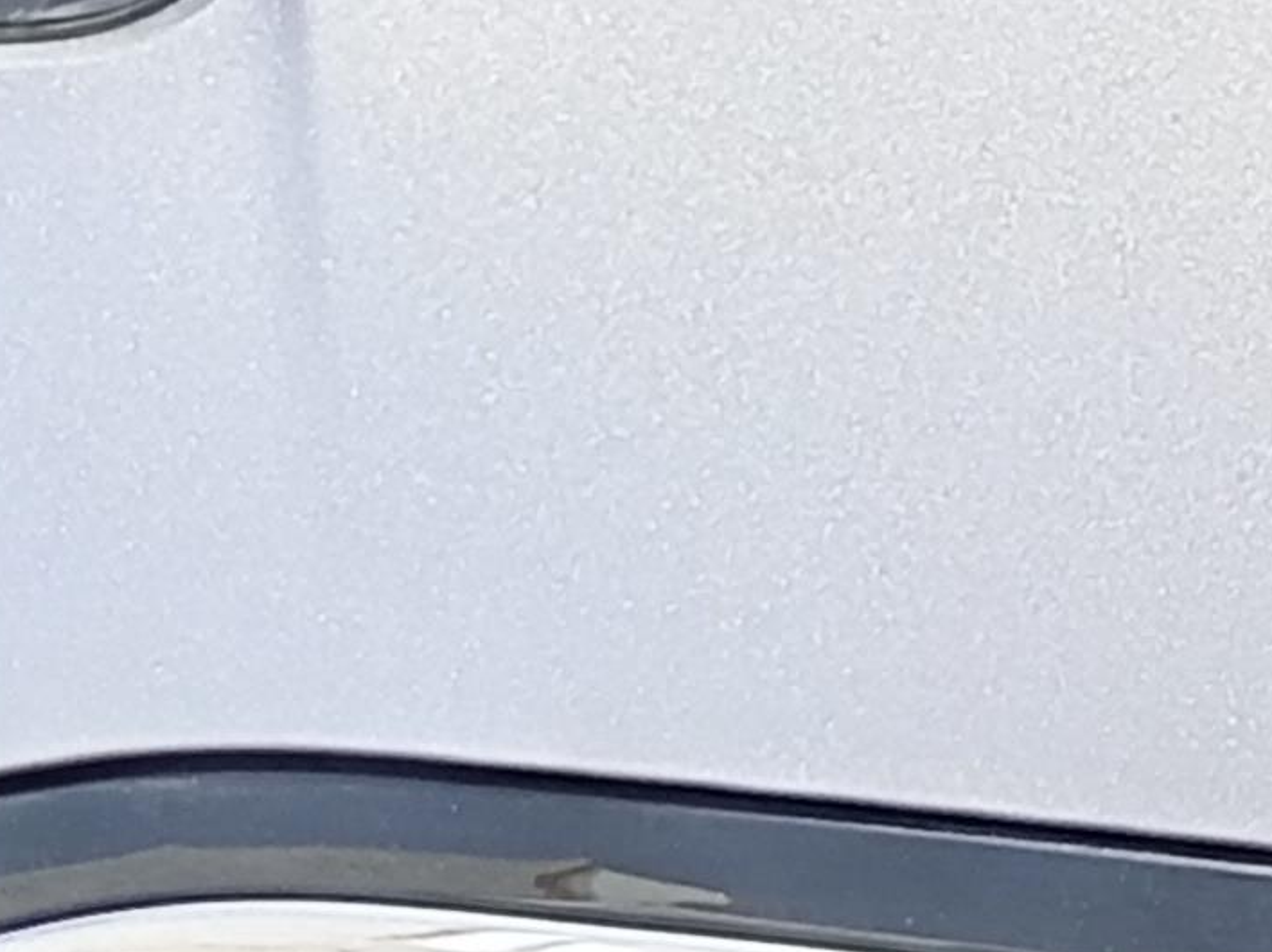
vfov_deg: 7.1
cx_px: 3498
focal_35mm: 196
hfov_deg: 8.7
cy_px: -1455
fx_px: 7197
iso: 121
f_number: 1.8
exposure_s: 1/100
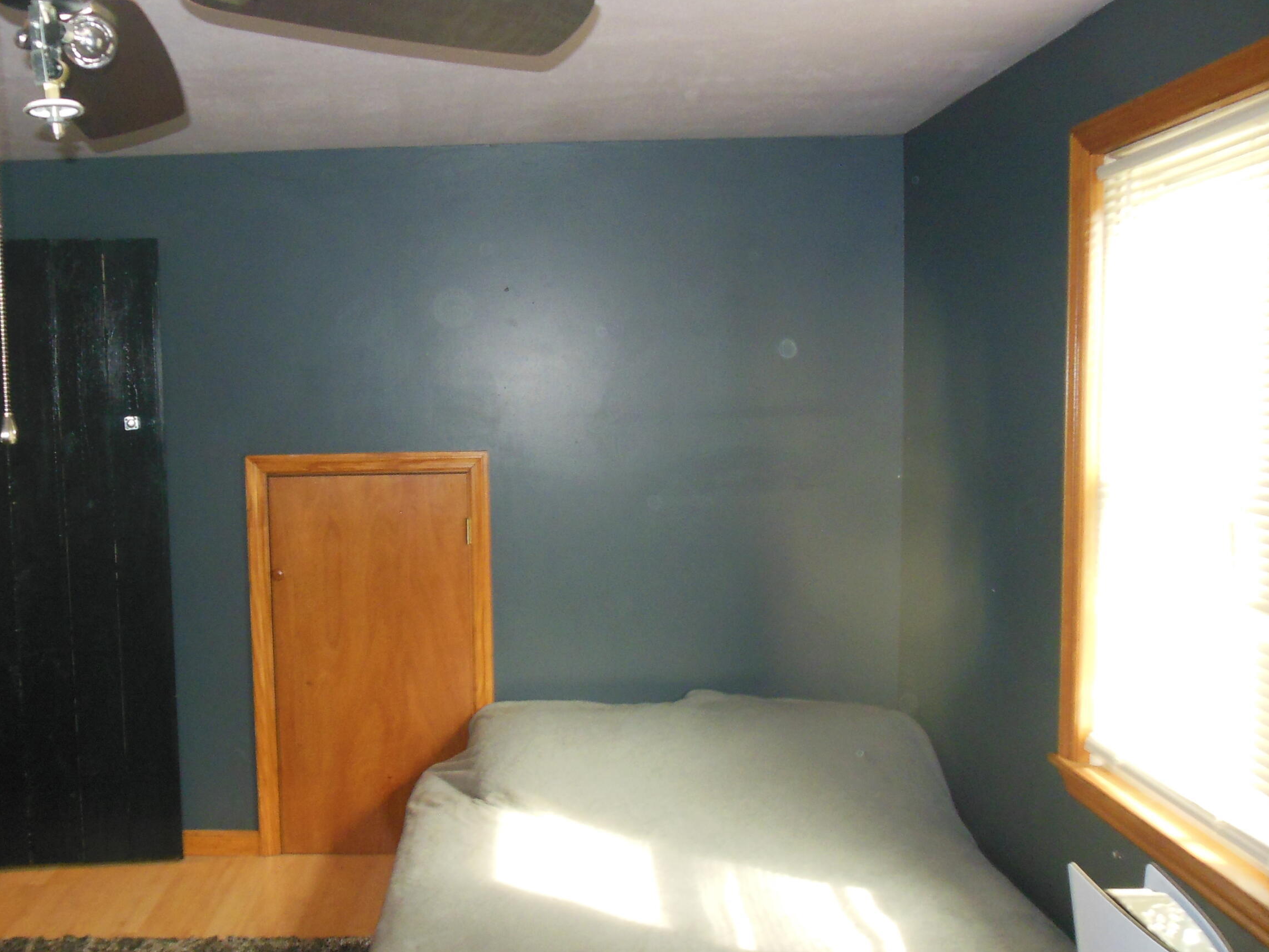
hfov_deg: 54.6
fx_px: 1210
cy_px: 496
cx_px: 461
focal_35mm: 33
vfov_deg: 42.9
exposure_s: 1/25
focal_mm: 4.5
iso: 400
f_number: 3.2
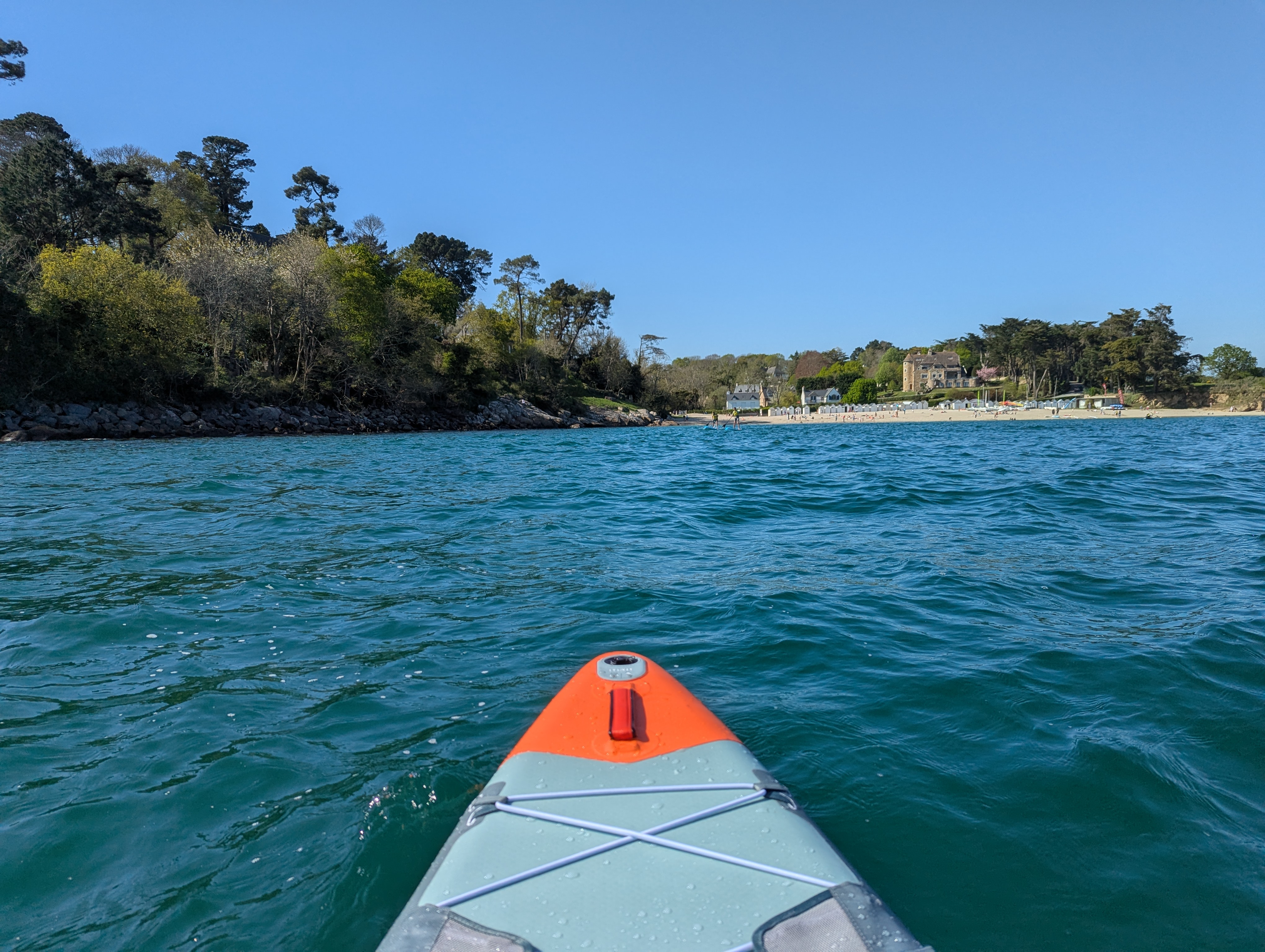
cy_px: 476
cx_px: 632
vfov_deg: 56.9
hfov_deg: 71.5
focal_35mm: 24
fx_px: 878
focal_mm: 6.81
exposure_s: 1/3236
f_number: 1.85
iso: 45
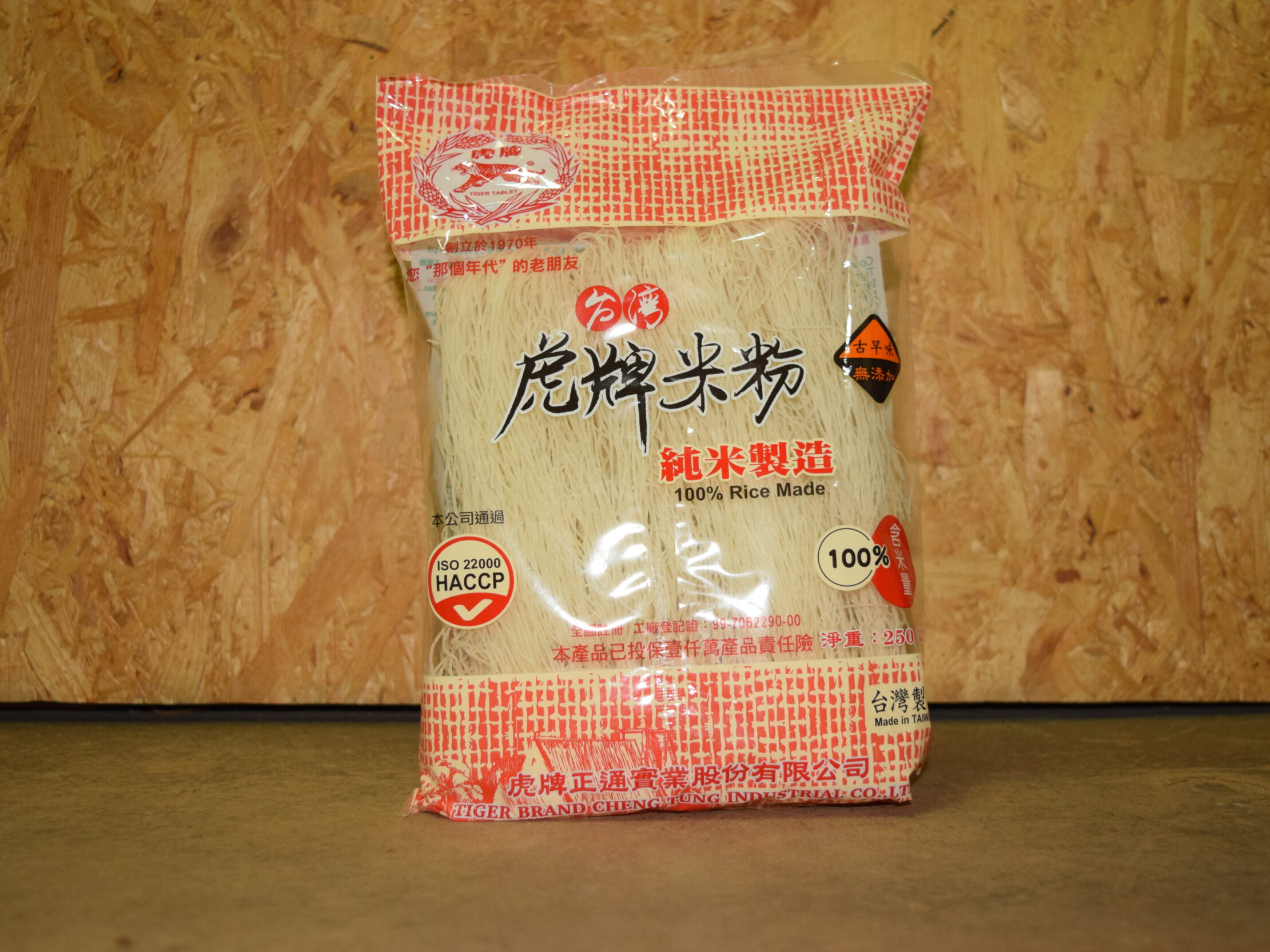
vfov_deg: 34.7
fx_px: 1525
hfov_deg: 45.2
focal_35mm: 42
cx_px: 668
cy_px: 479
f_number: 4
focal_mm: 25
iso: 1250
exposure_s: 1/80
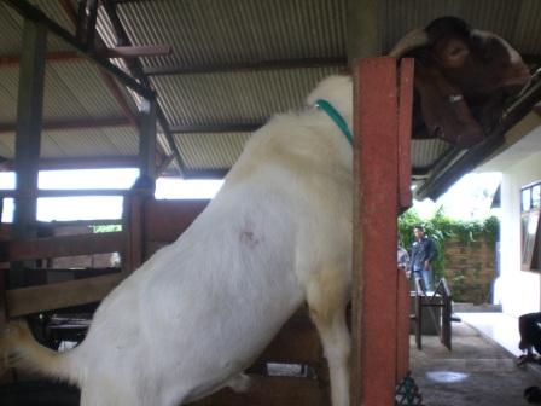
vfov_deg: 37.7
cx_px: 270
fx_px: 594
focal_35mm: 38
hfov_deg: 49.0
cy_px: 203
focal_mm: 6.3
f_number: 3.1
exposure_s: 1/80
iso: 100
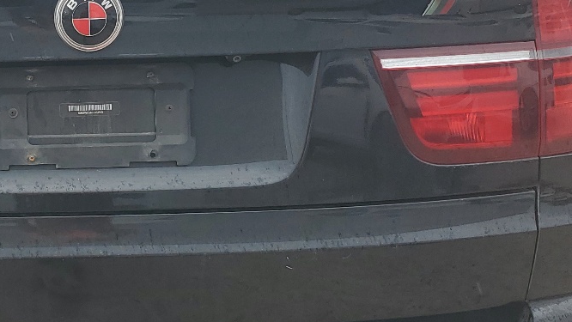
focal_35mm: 68
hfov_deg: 29.9
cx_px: 81
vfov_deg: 17.7
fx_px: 1032
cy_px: 117
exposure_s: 1/588
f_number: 1.5
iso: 50
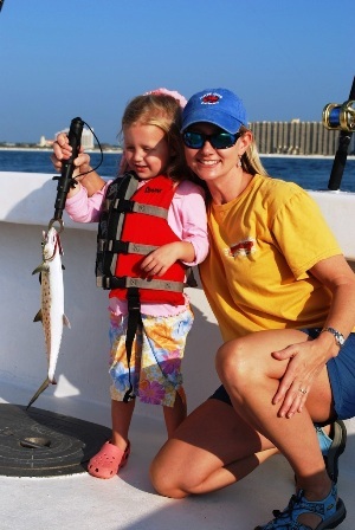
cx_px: 178
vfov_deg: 35.0
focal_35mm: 57
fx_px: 840
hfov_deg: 23.9
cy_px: 265
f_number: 8
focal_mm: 38
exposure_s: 1/250
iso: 100
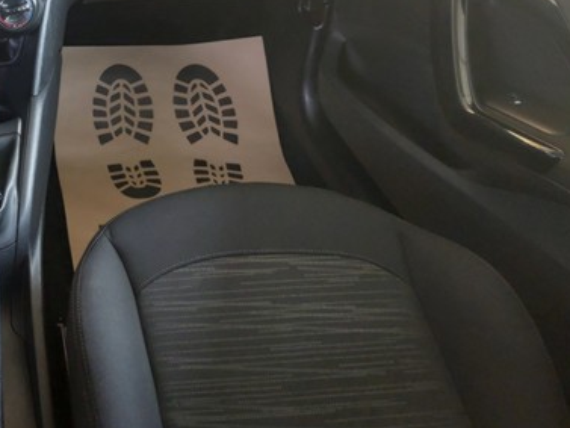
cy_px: 26
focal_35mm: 53
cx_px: -15
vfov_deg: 26.4
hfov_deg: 32.8
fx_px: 873
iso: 200
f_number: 1.8
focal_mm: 5.23
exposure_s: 1/50
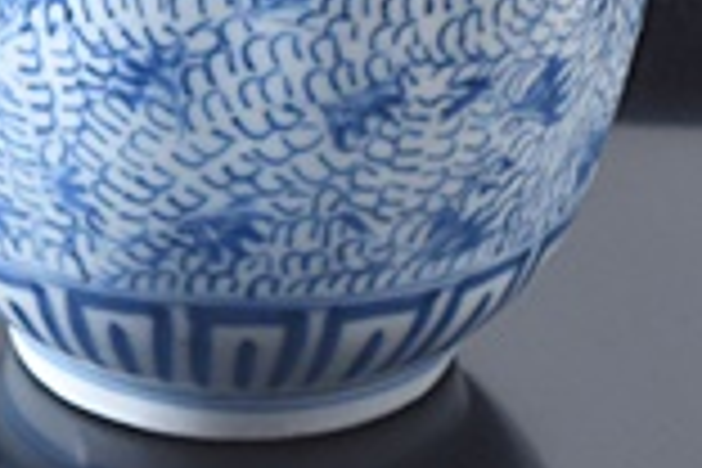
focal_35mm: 477
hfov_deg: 4.3
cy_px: 616
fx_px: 9299
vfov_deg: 2.9
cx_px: -634
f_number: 5.6
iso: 400
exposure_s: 1/3
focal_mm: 55
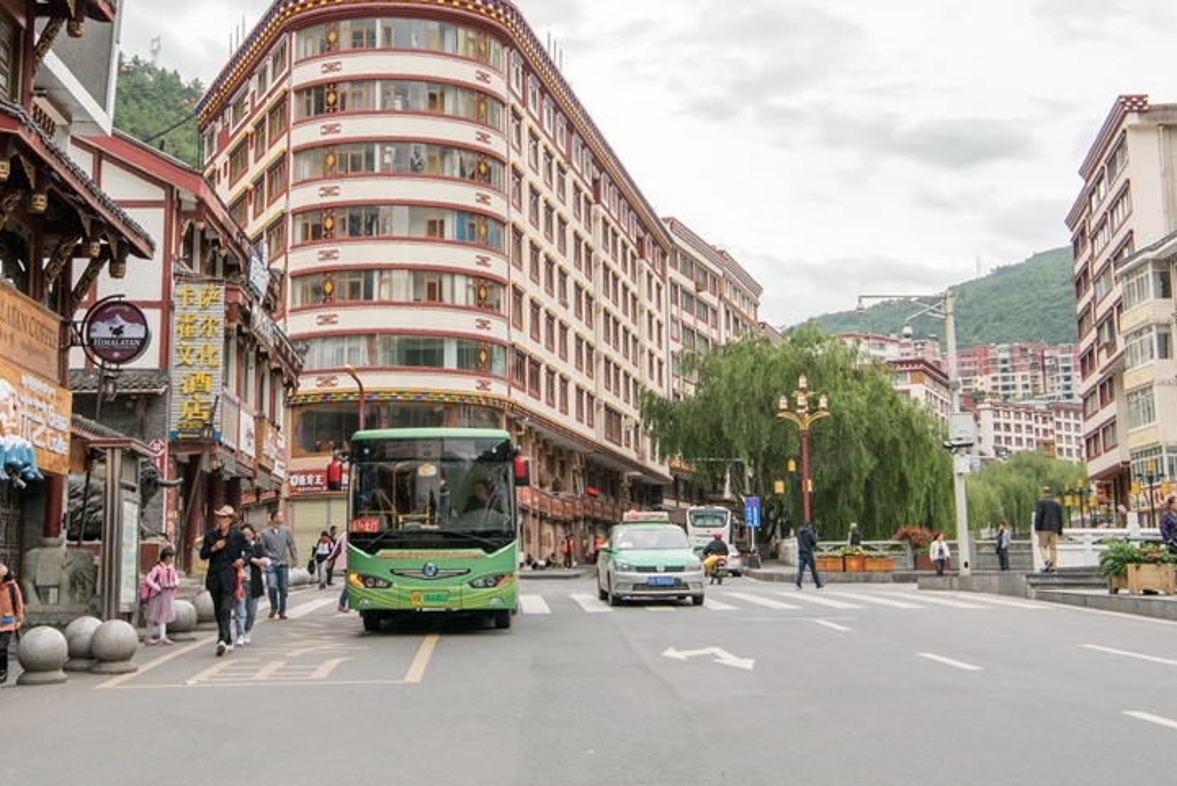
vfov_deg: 25.0
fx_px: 1766
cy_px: 272
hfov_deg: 36.8
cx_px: 495
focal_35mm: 54
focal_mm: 36
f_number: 10
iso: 250
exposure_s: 1/100
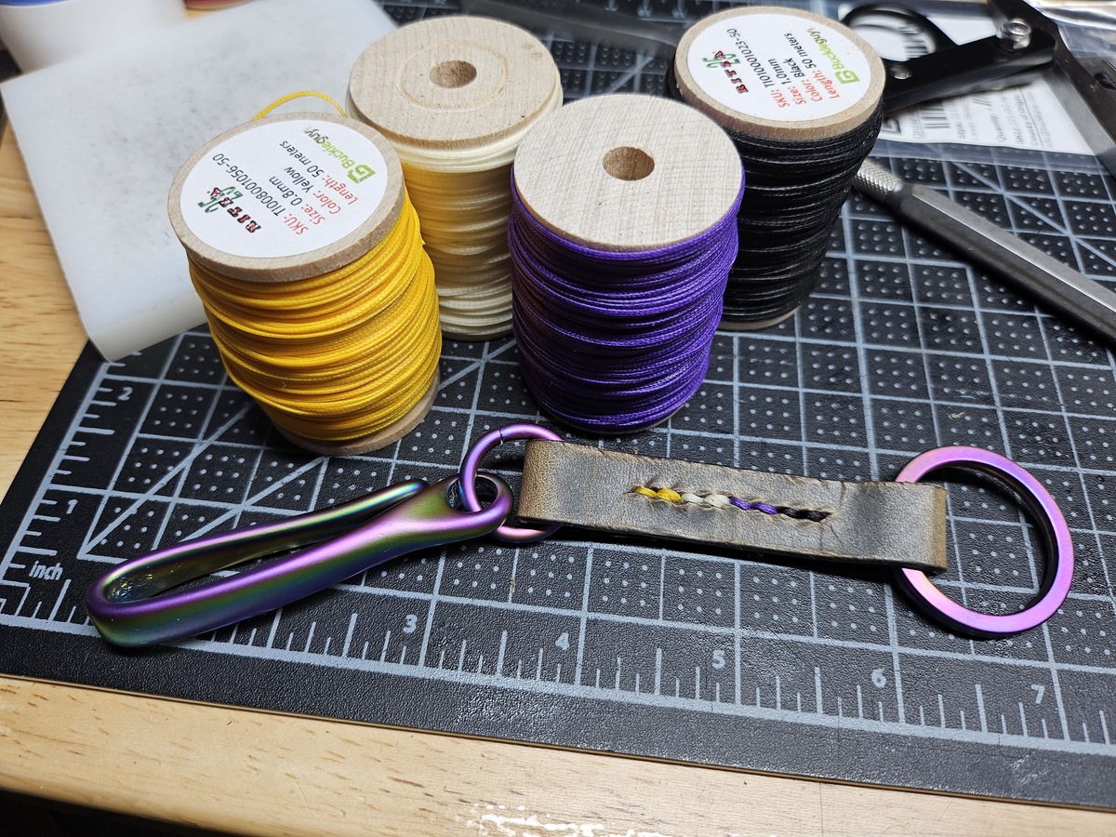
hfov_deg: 71.6
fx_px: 774
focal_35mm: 24
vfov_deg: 56.8
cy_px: 418
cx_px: 558
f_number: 1.8
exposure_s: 1/120
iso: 64
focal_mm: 5
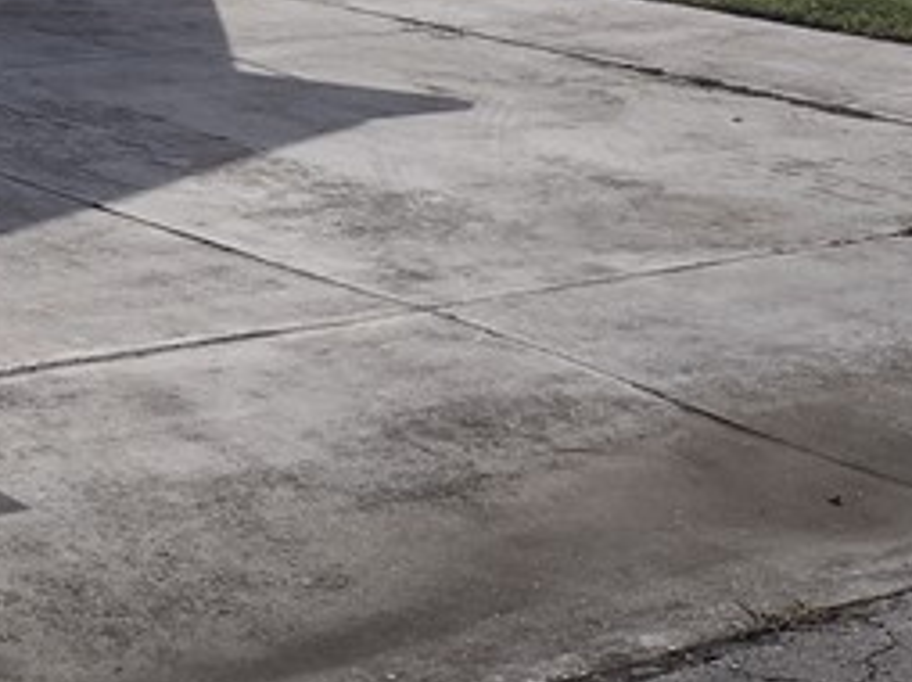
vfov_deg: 12.5
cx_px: -539
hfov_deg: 16.2
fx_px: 2869
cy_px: -503
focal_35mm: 109
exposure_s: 1/7375
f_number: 1.7
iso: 100
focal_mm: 4.71
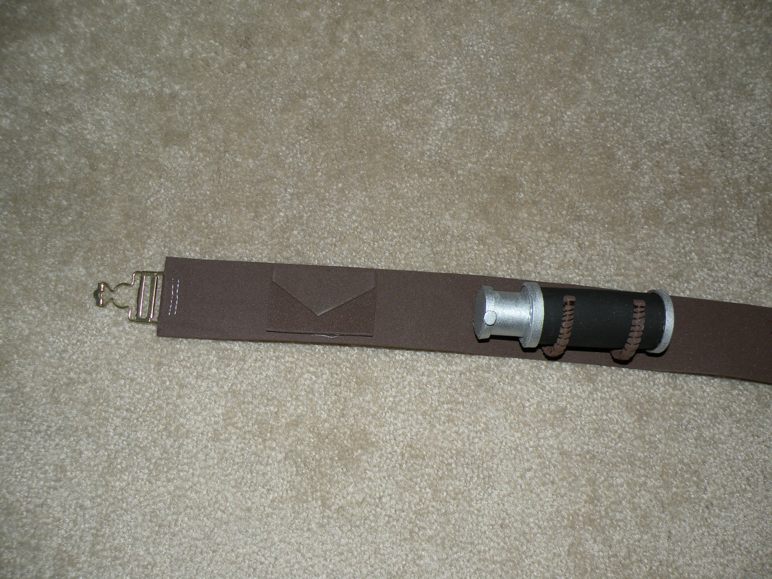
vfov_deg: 51.4
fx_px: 602
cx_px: 386
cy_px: 290
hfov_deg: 65.3
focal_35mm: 27
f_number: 2.8
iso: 64
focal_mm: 4.7
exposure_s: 1/60
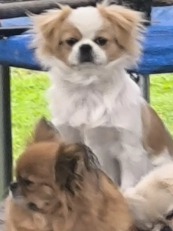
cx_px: 99
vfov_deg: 6.7
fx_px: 1979
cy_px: 141
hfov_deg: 5.0
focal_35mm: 297
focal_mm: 6.14
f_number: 1.65
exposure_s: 1/100
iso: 64
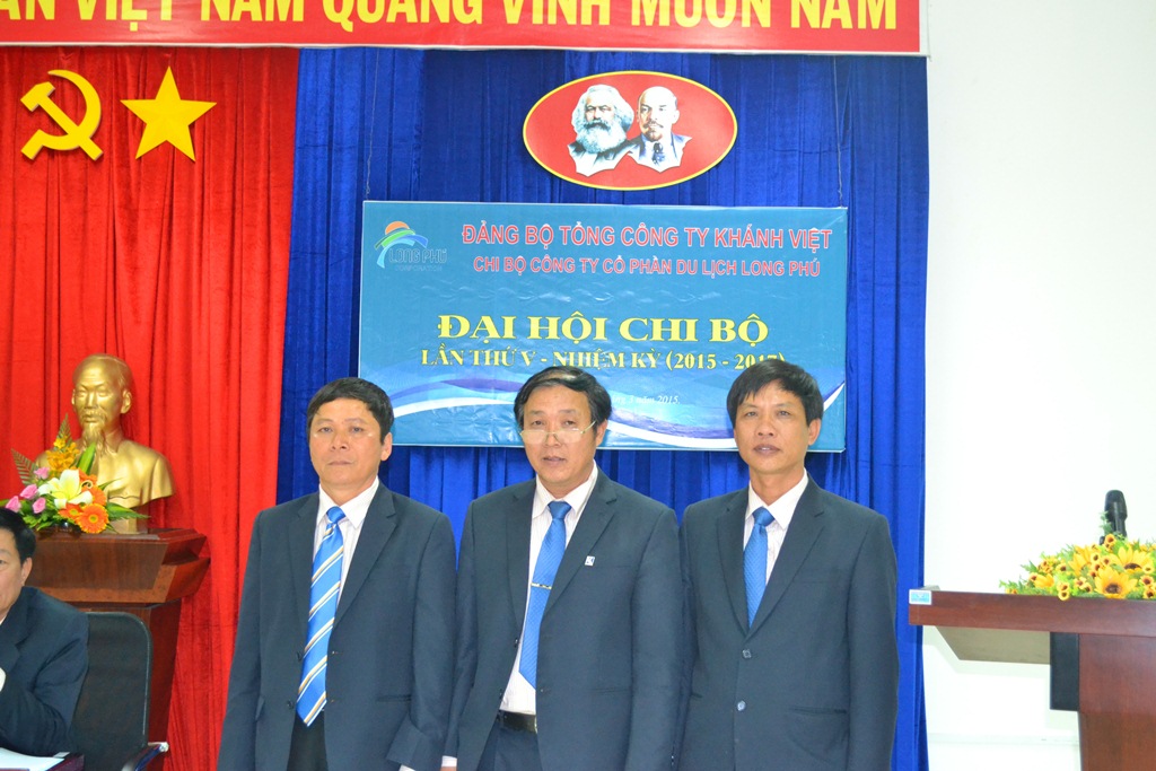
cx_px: 578
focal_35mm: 52
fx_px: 1686
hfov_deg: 37.8
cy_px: 386
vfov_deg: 25.8
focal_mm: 35
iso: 2800
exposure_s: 1/60
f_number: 5
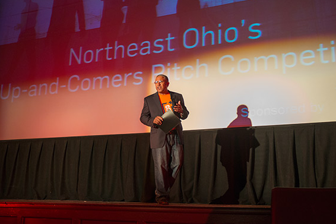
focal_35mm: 41
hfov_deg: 47.4
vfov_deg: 32.6
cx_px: 170
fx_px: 383
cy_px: 113
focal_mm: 40
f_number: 2.8
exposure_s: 1/180
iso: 1600
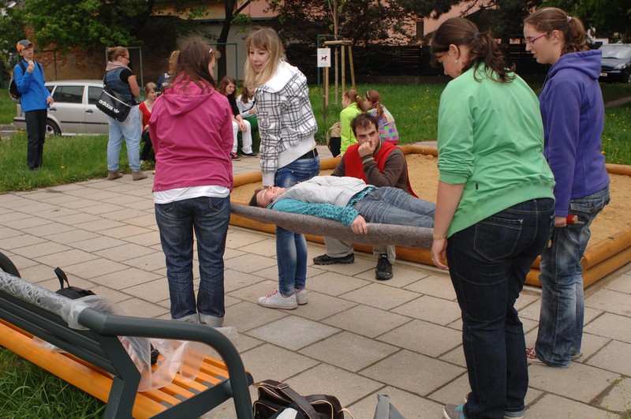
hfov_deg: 46.5
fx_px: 735
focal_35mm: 42
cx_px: 316
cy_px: 210
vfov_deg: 31.8
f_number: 5.6
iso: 200
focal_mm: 28
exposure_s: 1/250
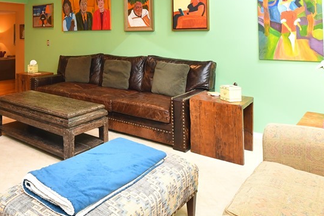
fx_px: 270
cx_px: 72
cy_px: 26
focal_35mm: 30
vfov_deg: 40.7
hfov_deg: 58.0
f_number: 8
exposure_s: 1/30
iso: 1000
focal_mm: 10
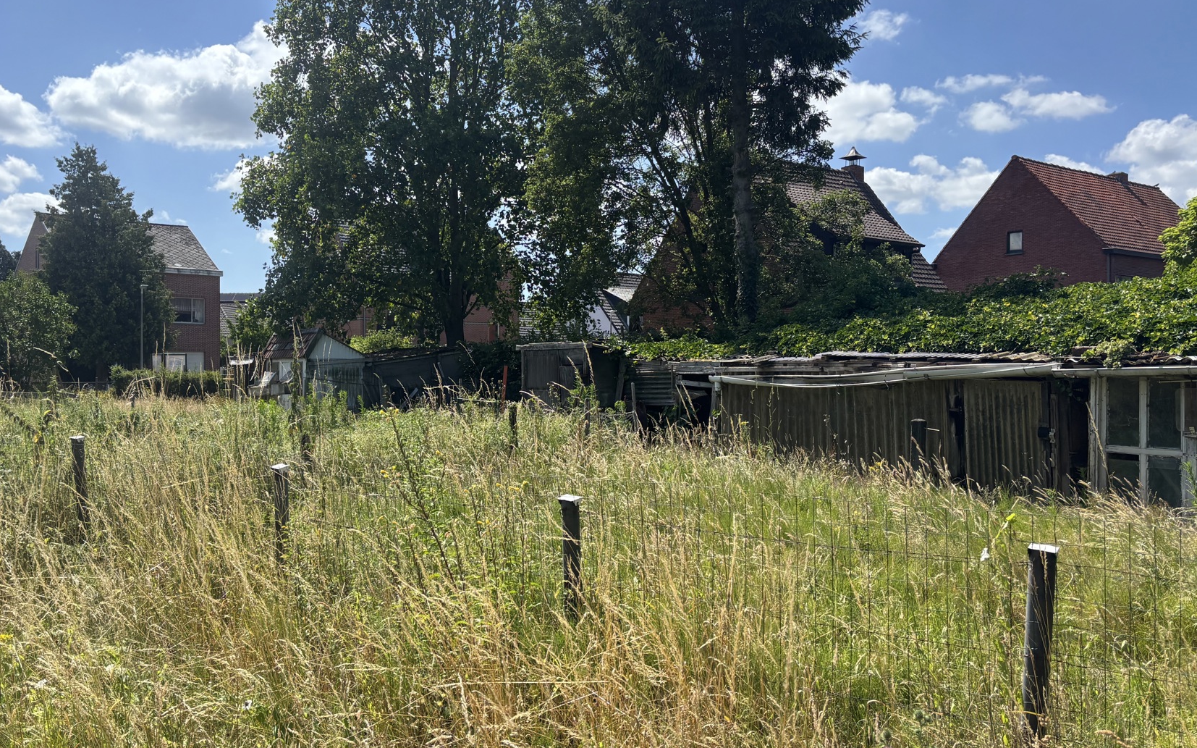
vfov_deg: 39.4
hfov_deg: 59.5
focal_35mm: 32
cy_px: 369
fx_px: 1044
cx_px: 520
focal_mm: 5.96
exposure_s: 1/2513
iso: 50
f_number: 1.6
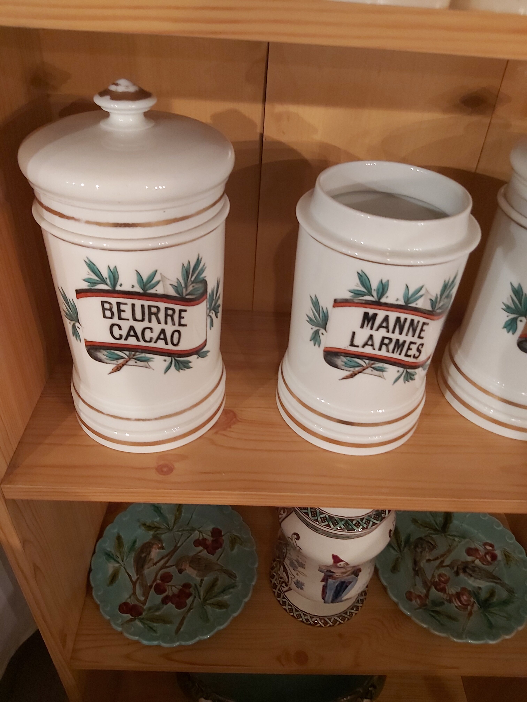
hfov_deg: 53.1
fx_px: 528
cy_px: 351
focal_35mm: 26
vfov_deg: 67.3
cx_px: 264
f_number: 1.7
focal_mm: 3.92
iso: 250
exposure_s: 1/50
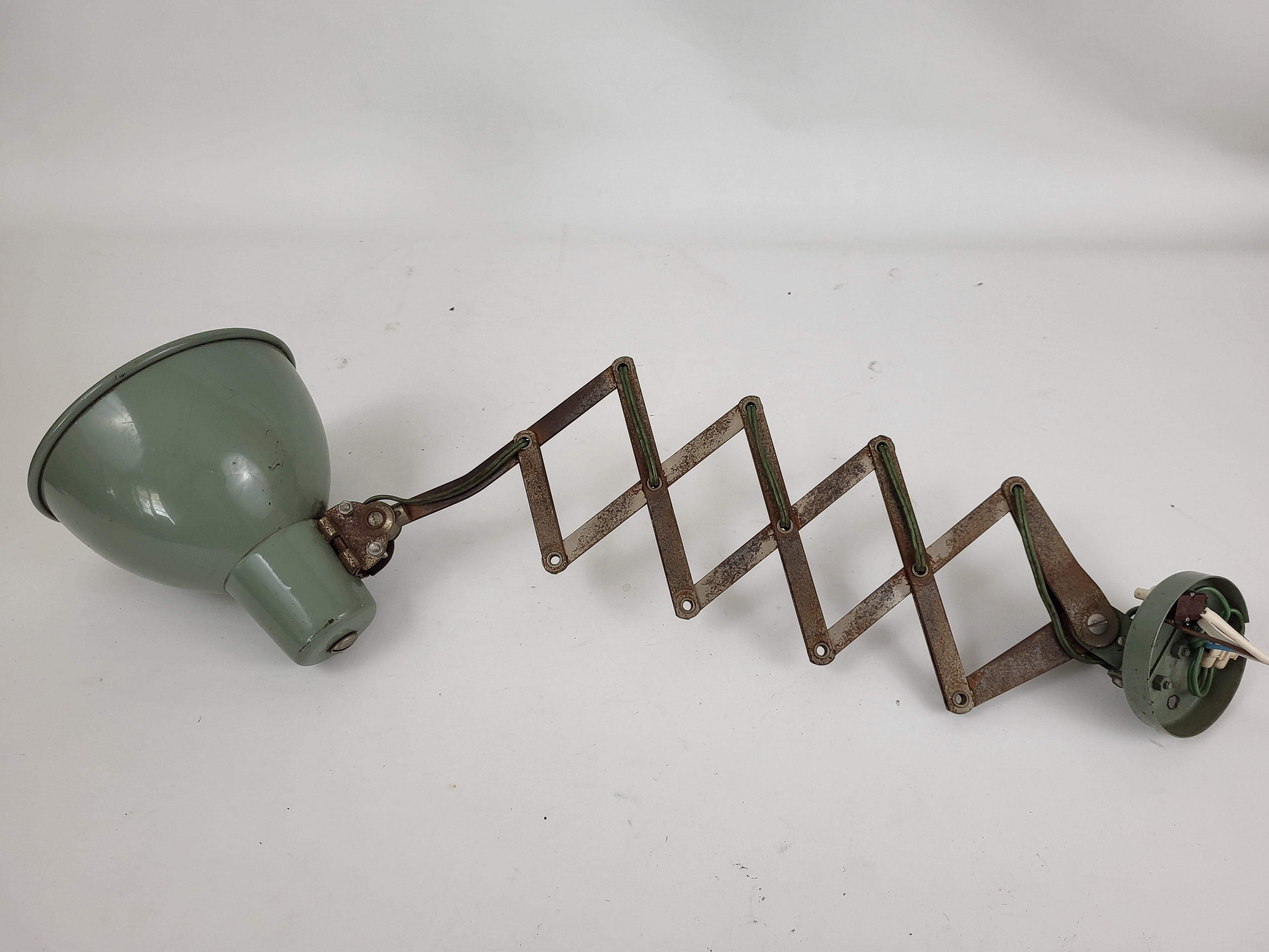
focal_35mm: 26
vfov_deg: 53.1
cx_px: 634
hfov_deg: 67.3
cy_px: 476
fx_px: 953
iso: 200
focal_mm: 5.4
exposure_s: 1/100
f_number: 1.8
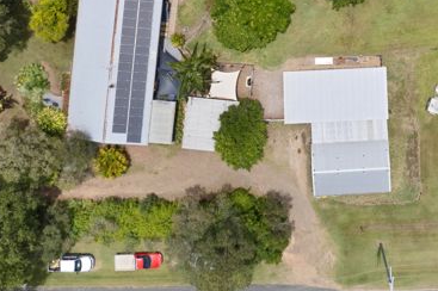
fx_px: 656
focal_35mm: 54
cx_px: 327
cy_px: -1
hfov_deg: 36.1
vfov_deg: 23.9
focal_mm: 8.38
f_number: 2.8
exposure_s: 1/1600
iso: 100
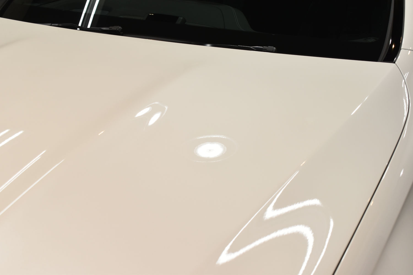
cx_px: 206
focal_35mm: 54
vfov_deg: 25.1
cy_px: 138
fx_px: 619
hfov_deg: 36.9
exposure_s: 1/60
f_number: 8
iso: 220
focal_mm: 36
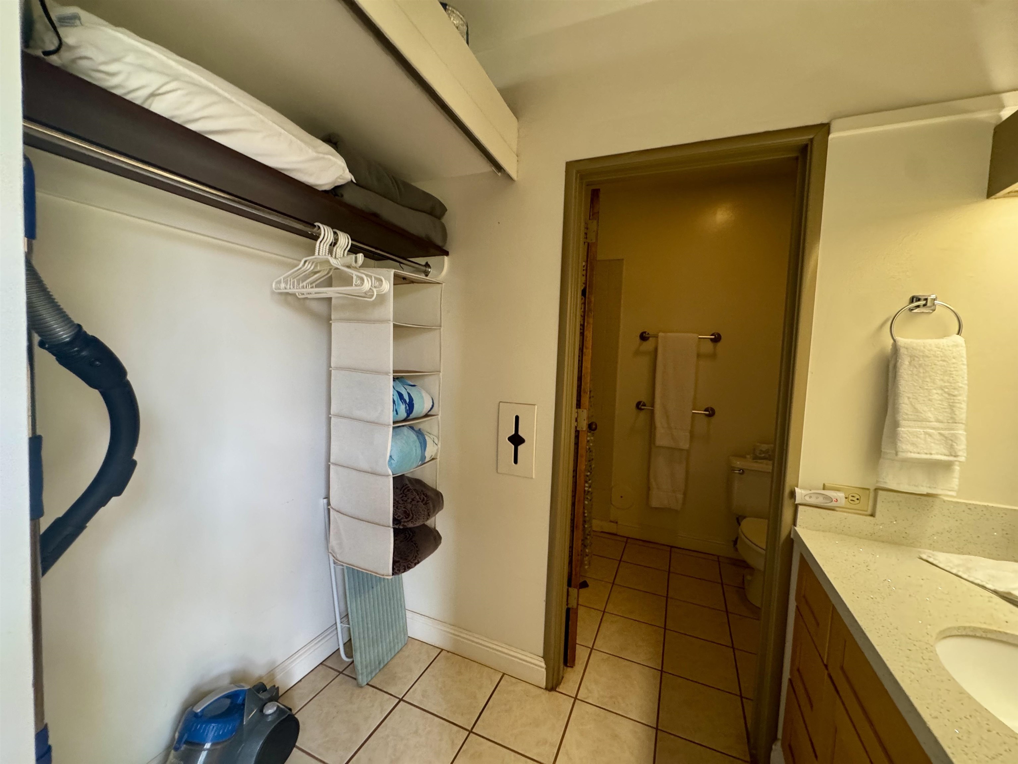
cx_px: 509
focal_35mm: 14
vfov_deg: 85.7
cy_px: 382
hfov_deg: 102.1
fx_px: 412
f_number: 2.2
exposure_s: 1/60
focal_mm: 2.22
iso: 250
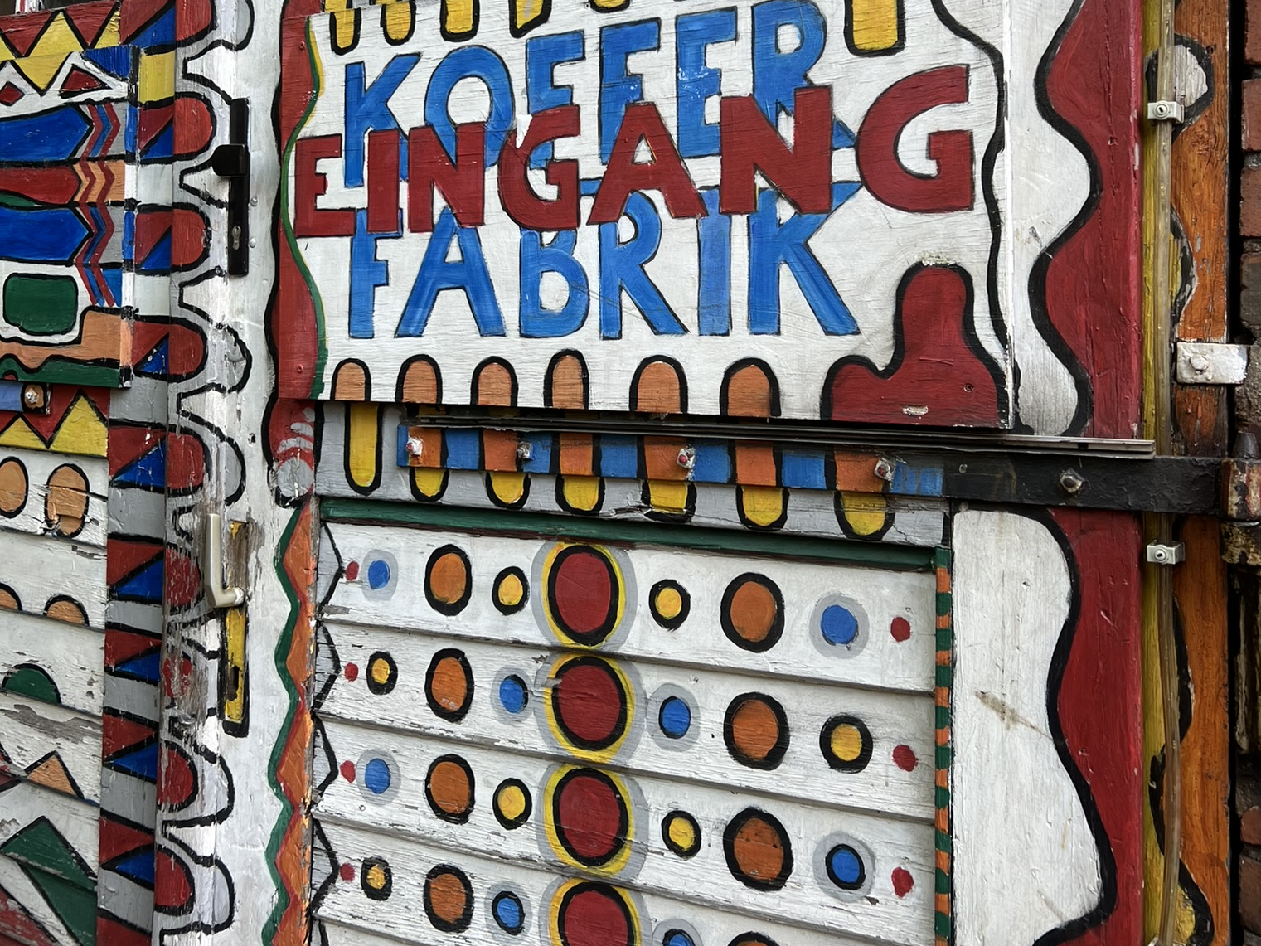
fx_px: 1275
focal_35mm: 35
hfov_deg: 52.6
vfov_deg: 39.7
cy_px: 251
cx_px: 636
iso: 40
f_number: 1.5
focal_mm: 5.7
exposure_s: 1/121
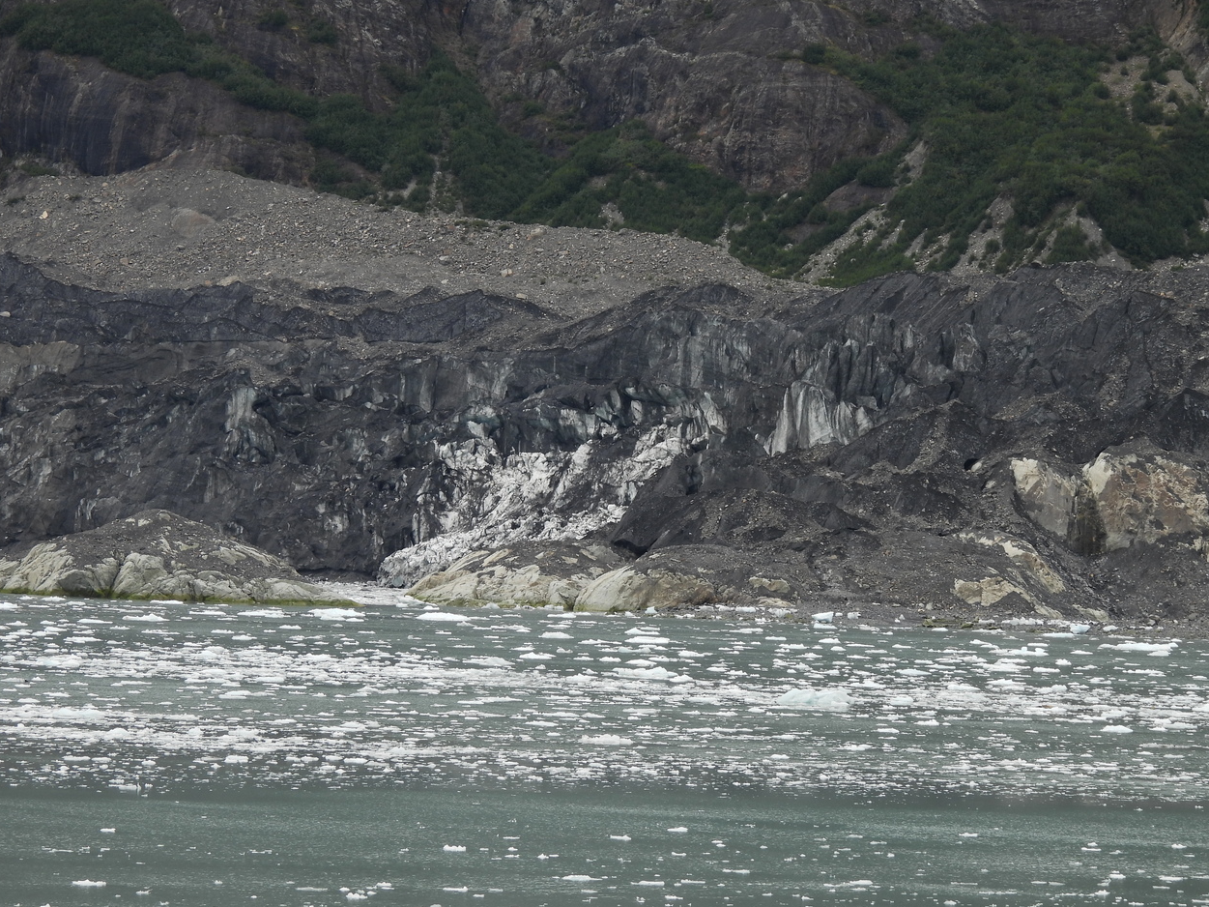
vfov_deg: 8.5
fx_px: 6077
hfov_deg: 11.4
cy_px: 449
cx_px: 592
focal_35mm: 174
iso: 100
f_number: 4.5
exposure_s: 1/500
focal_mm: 30.3
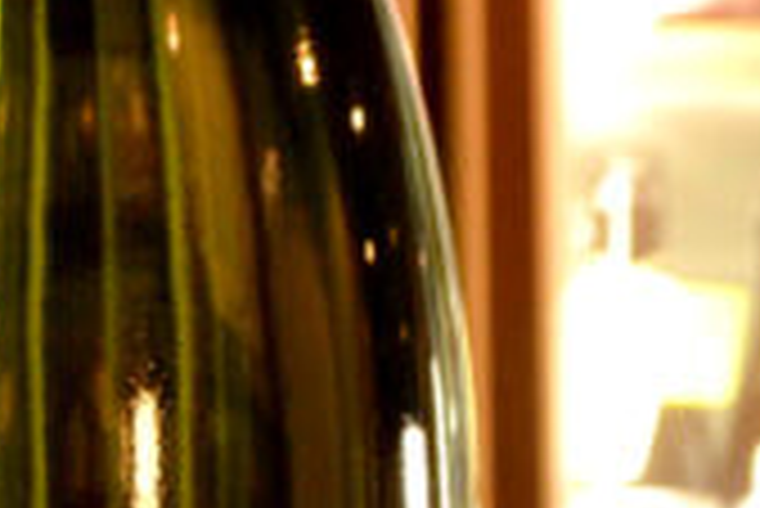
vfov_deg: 8.7
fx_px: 3233
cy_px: 841
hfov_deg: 12.1
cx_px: -679
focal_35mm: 153
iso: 1600
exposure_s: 1/60
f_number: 5.6
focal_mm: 18
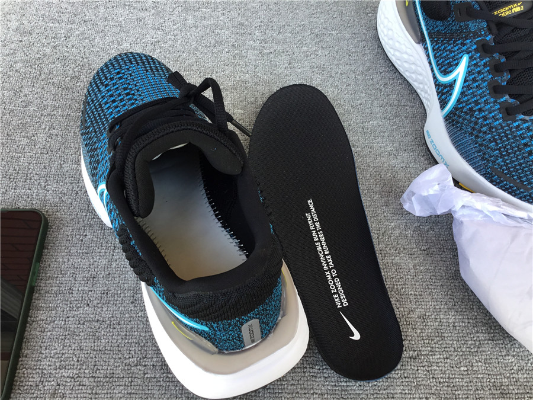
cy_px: 200
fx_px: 477
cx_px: 266
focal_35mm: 31
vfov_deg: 45.4
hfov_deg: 58.4
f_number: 2.4
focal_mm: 3.3
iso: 40
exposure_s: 1/100
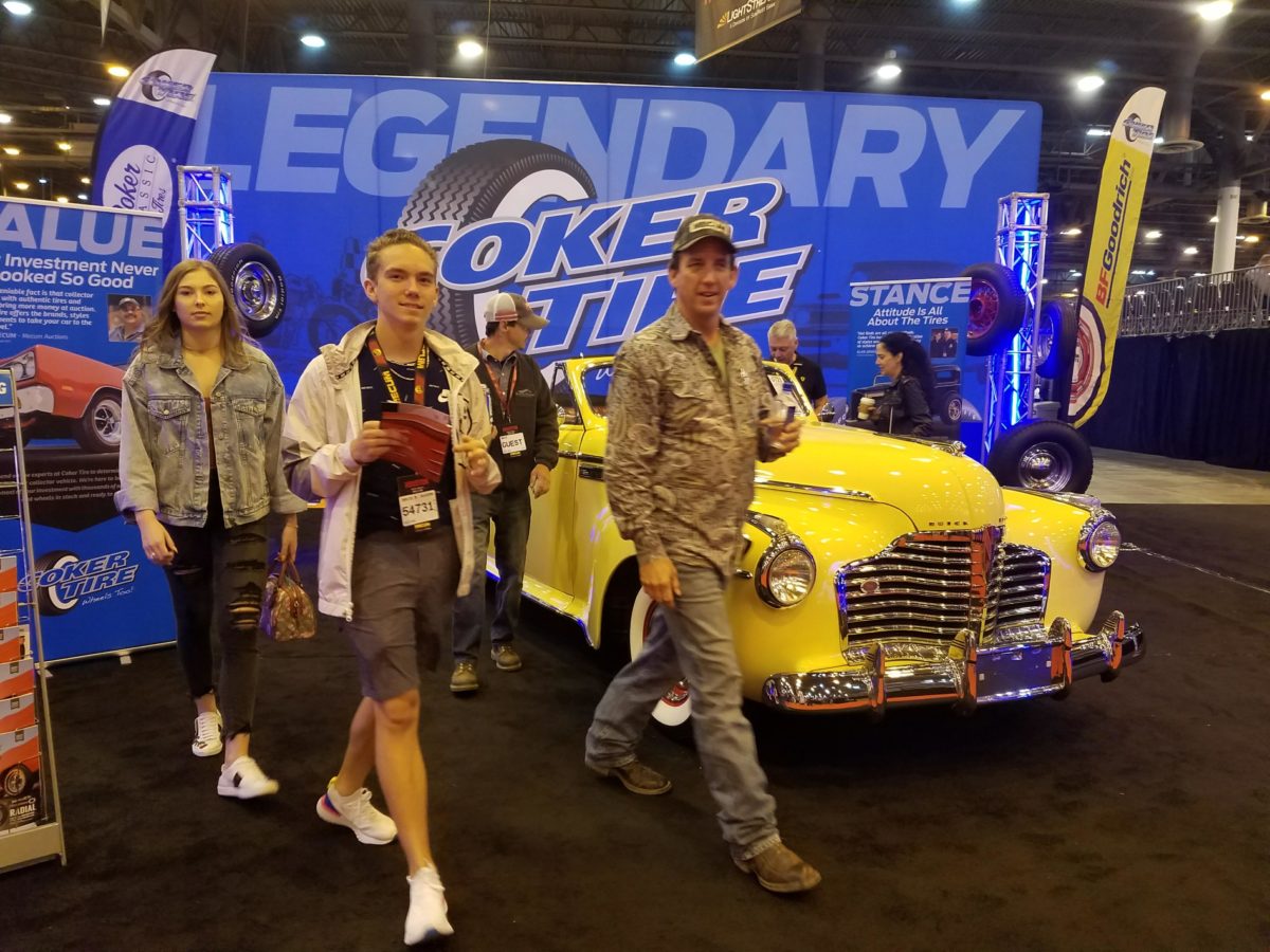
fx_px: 954
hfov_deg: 67.3
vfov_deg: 53.1
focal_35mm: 26
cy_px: 476
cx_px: 635
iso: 320
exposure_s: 1/60
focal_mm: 4.2
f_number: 1.7
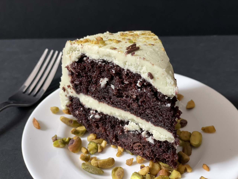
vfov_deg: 28.0
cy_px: 90
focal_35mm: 52
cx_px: 119
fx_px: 358
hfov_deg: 36.8
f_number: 2
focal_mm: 6
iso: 250
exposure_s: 1/35
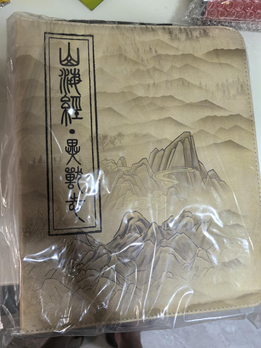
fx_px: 271
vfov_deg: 65.3
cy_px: 174
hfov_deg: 51.4
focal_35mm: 27
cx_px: 130
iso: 160
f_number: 2
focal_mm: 5.75
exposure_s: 1/50
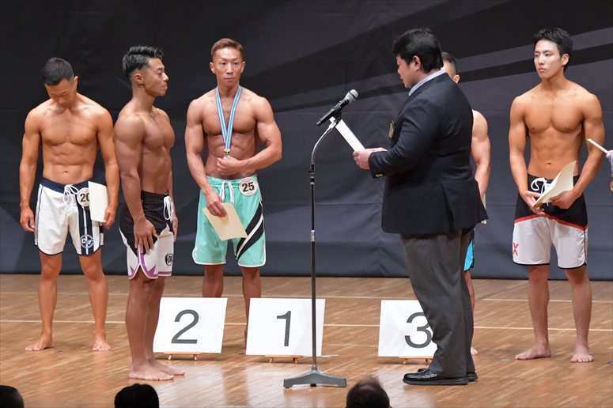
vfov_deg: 5.1
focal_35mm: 270
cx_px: 306
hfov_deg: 7.6
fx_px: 4595
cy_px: 204
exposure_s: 1/400
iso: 8000
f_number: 5.6
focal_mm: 180
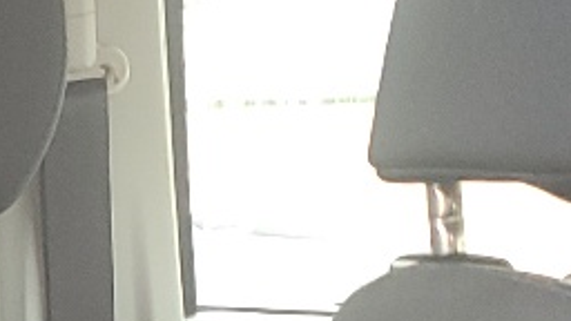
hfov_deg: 11.6
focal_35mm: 177
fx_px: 2680
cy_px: 941
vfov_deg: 6.3
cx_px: -314
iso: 63
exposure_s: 1/120
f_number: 1.5
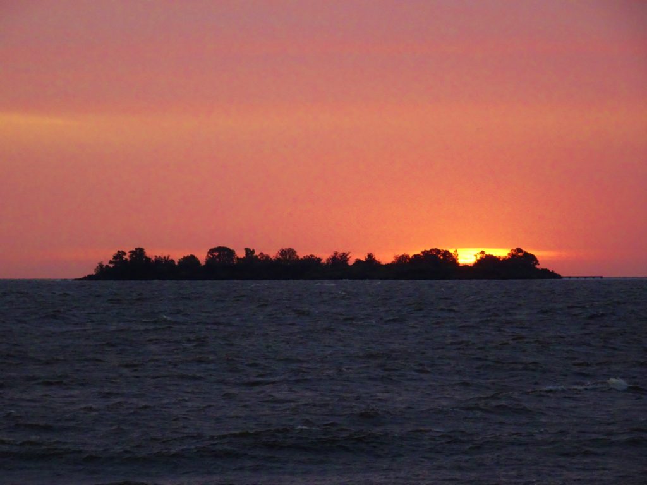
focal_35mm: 183
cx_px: 324
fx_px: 3420
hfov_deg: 10.8
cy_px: 242
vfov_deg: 8.1
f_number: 5.6
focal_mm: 31.31
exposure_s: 1/80
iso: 800
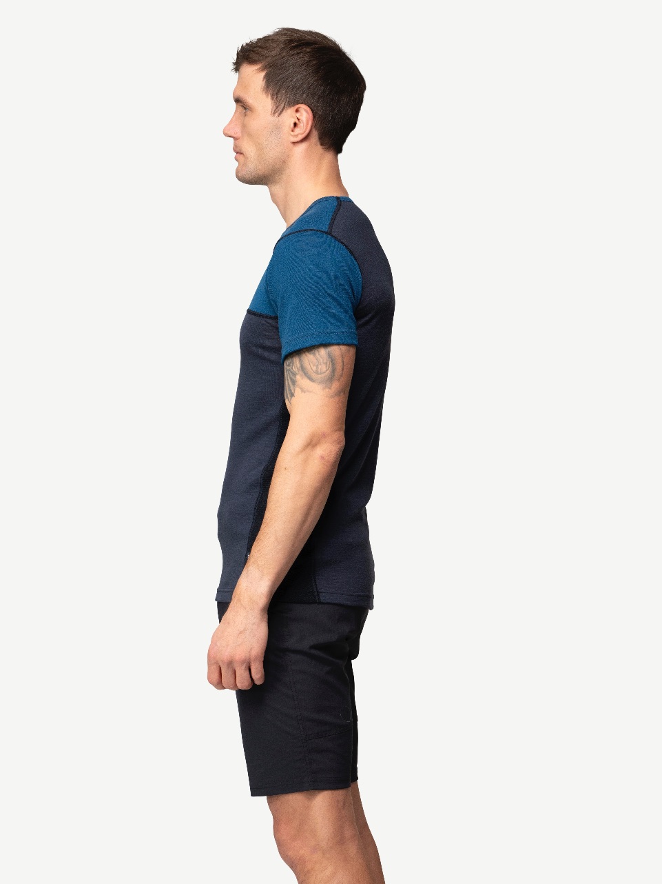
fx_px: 2678
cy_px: 617
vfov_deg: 18.6
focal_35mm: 105
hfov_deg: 14.1
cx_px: 288
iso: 500
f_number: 5
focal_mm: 70
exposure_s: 1/80
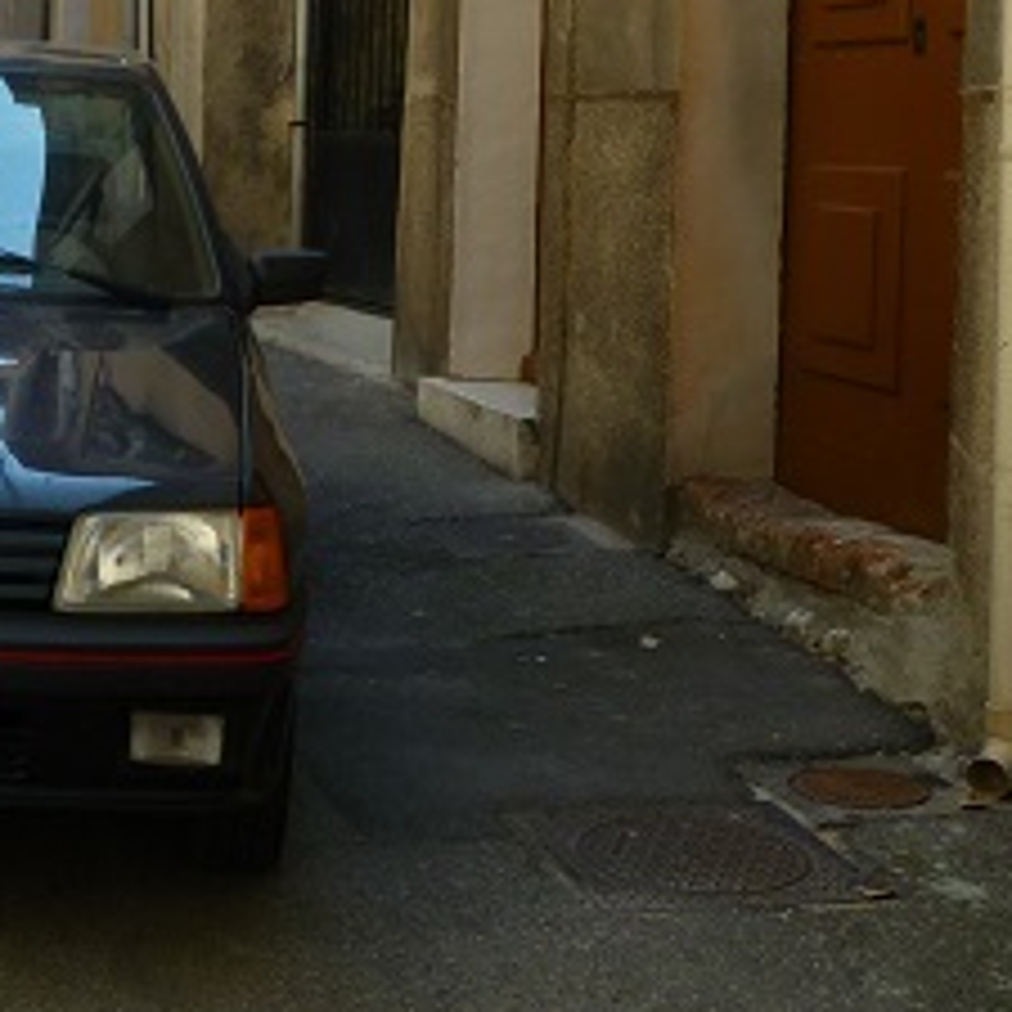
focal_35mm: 73
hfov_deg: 22.4
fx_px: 2415
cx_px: -99
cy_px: 283
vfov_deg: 23.5
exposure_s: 1/320
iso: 80
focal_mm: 5.2
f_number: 3.3
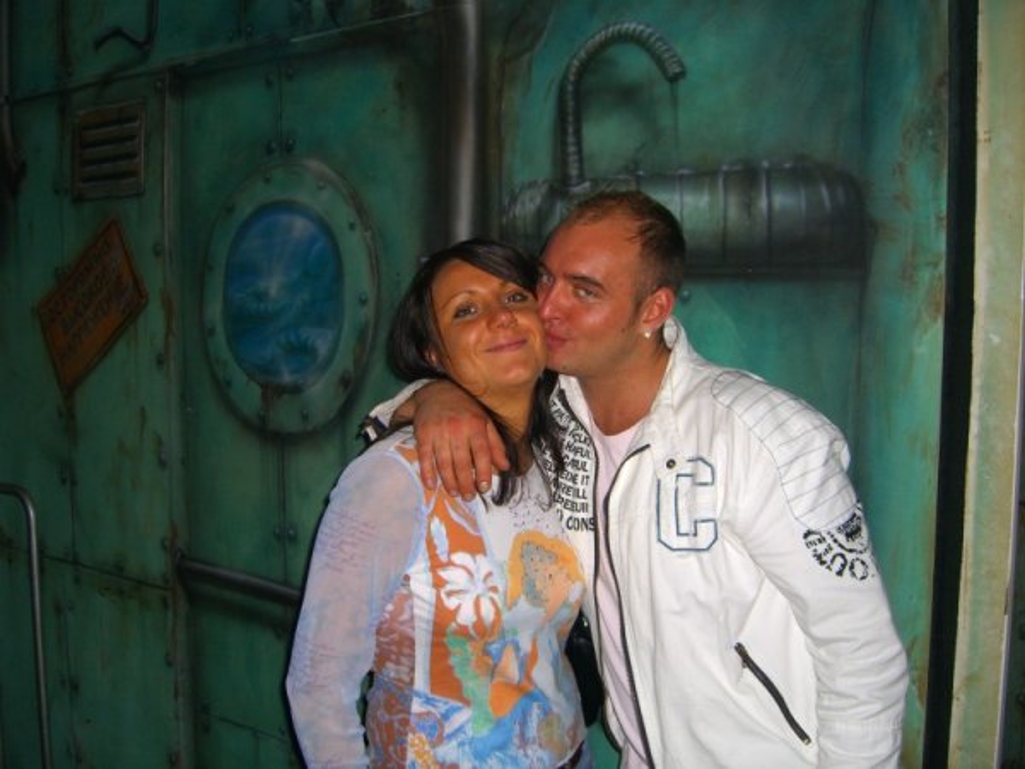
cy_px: 384
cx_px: 512
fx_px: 1125
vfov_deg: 37.7
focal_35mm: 38
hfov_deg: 49.0
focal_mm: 7.9
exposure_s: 1/60
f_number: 2.8
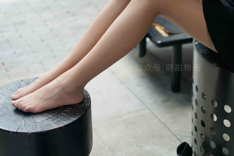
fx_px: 552
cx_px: 116
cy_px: 32
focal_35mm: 85
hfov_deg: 23.9
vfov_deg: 16.0
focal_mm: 50
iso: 200
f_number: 2
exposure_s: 1/800
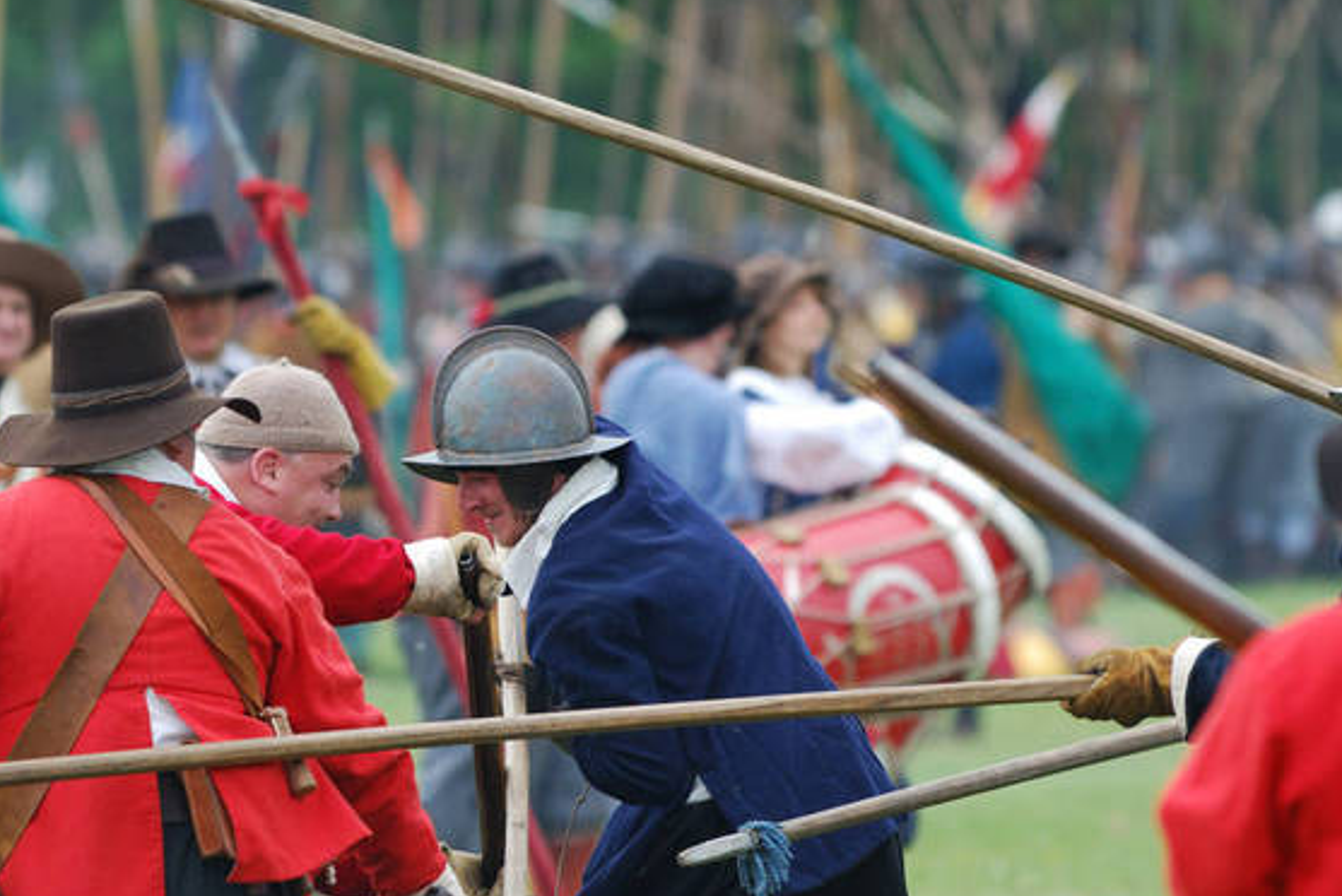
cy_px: 525
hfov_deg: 3.0
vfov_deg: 2.0
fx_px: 26032
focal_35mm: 698
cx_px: 682
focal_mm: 370
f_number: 5.6
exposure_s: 1/500
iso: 400
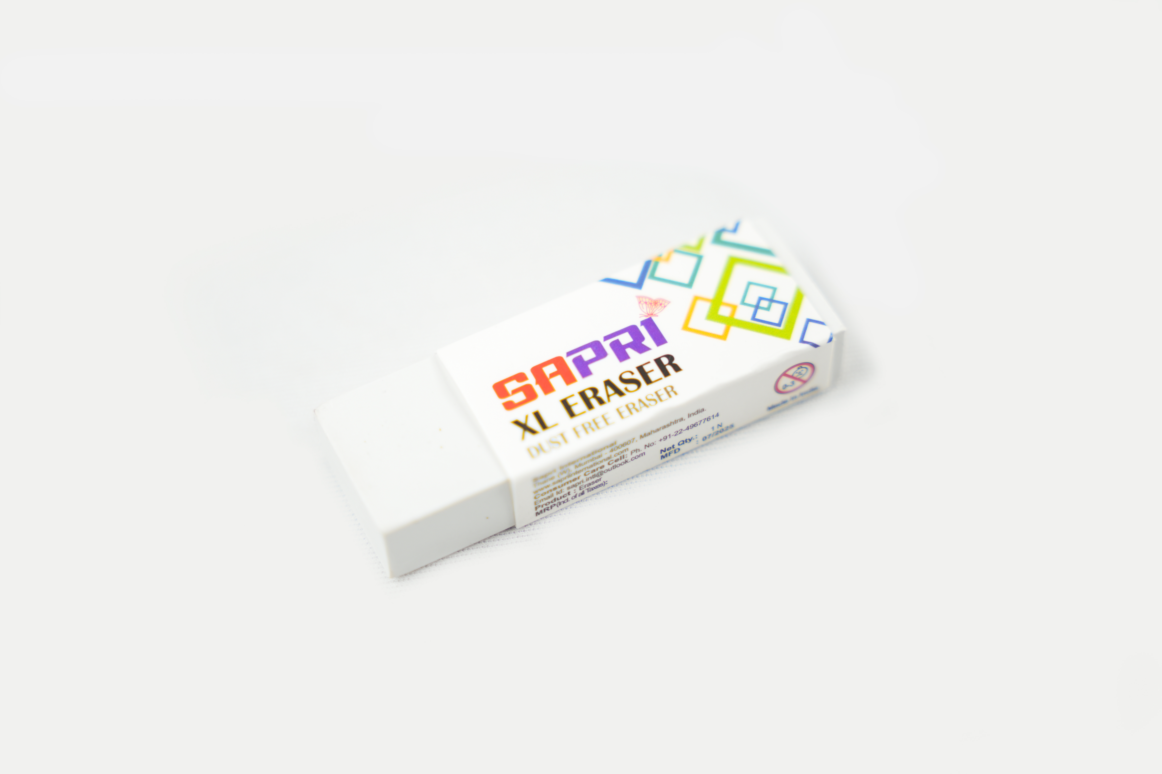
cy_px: 387
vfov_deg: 19.5
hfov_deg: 28.8
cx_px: 581
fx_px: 2259
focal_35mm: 70
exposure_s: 1/200
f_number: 2.8
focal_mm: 70
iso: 400
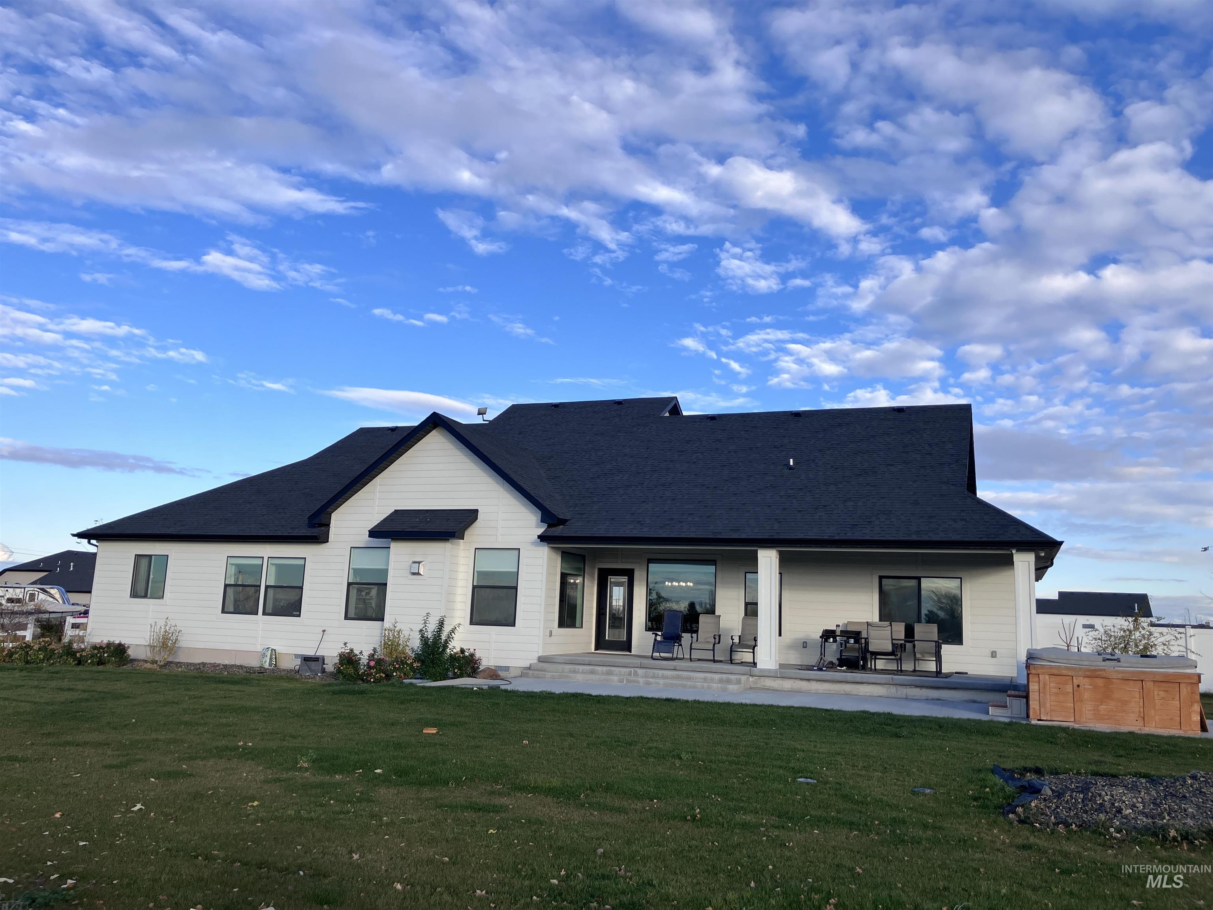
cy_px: 455
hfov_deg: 63.4
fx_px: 981
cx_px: 606
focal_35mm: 28
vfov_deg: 49.7
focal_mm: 3.99
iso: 32
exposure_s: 1/1156
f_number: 1.8
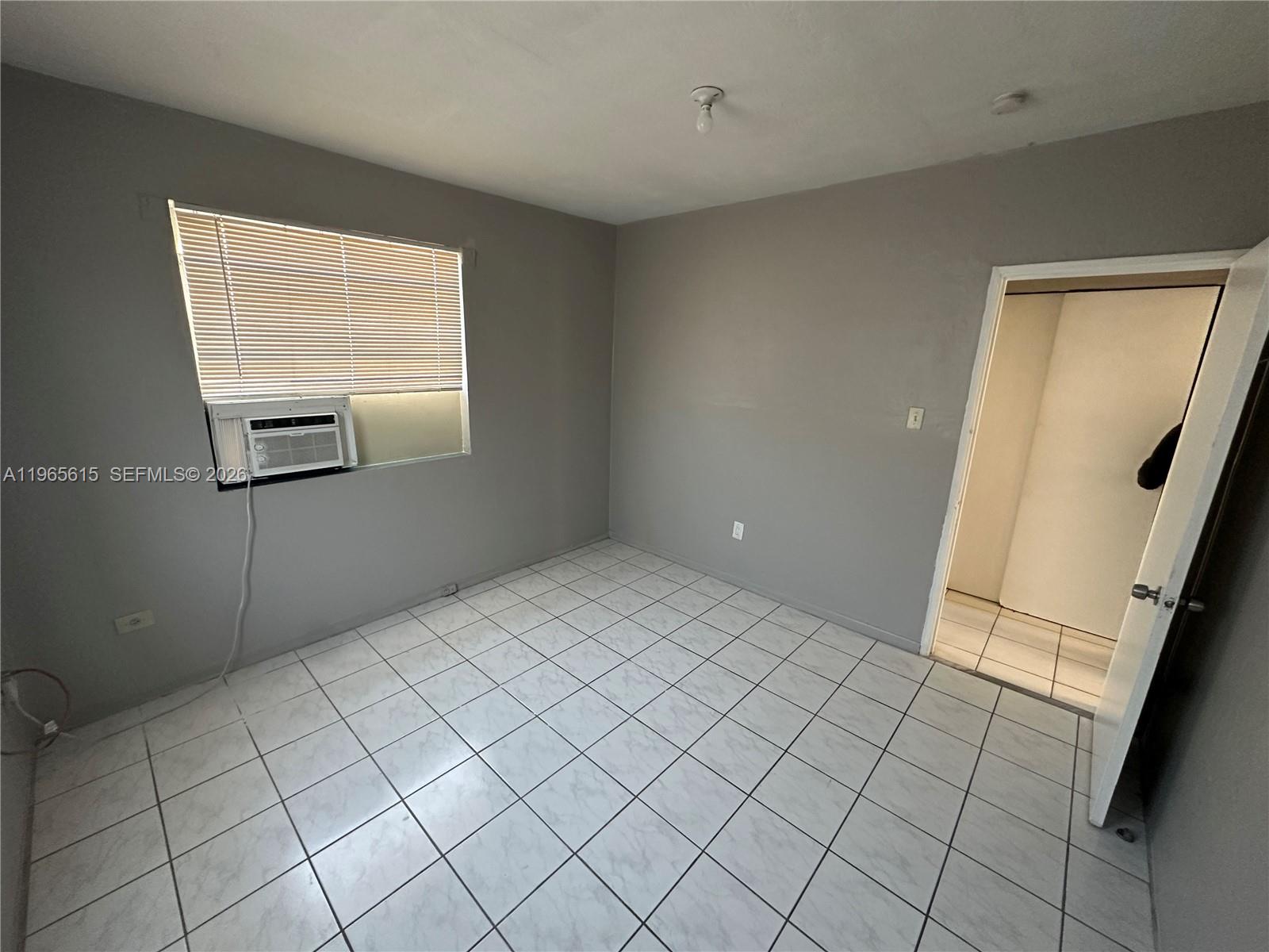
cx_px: 634
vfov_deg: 85.7
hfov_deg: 102.1
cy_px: 476
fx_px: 513
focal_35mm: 14
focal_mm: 2.22
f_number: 2.2
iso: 320
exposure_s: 1/73
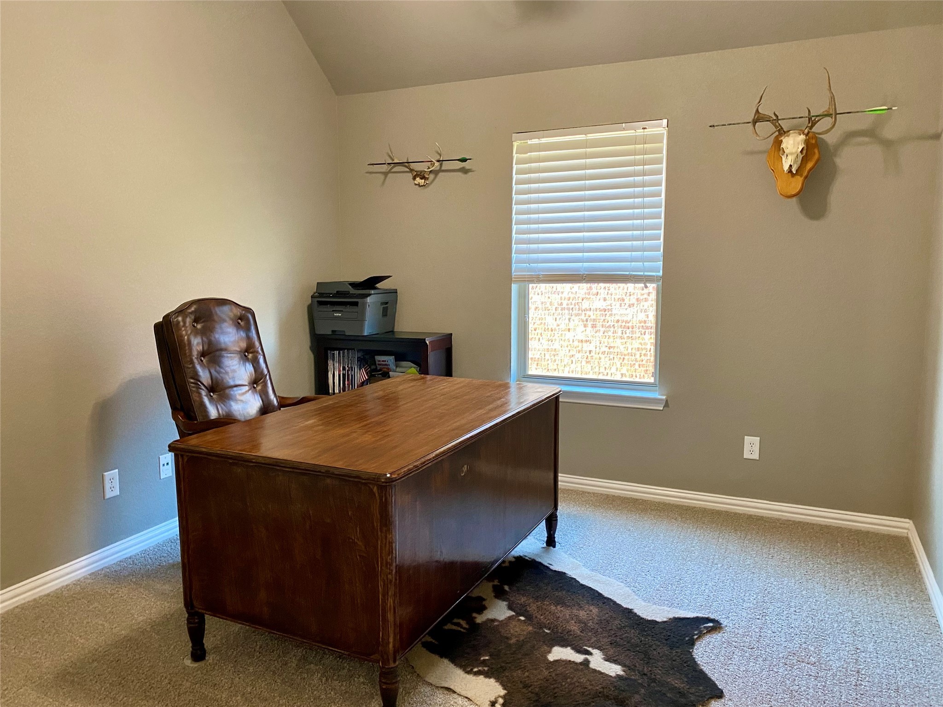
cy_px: 354
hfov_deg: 67.3
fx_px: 708
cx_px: 472
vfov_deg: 53.1
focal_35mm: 26
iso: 400
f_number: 1.8
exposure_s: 1/60
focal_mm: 4.25
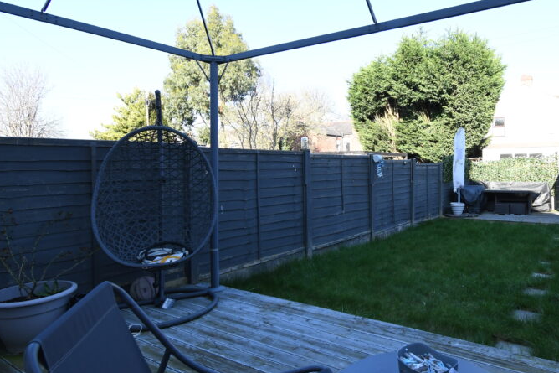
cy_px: 171
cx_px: 367
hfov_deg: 74.0
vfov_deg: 55.0
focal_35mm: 23
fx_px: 357
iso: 560
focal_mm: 10
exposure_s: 1/250
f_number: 8
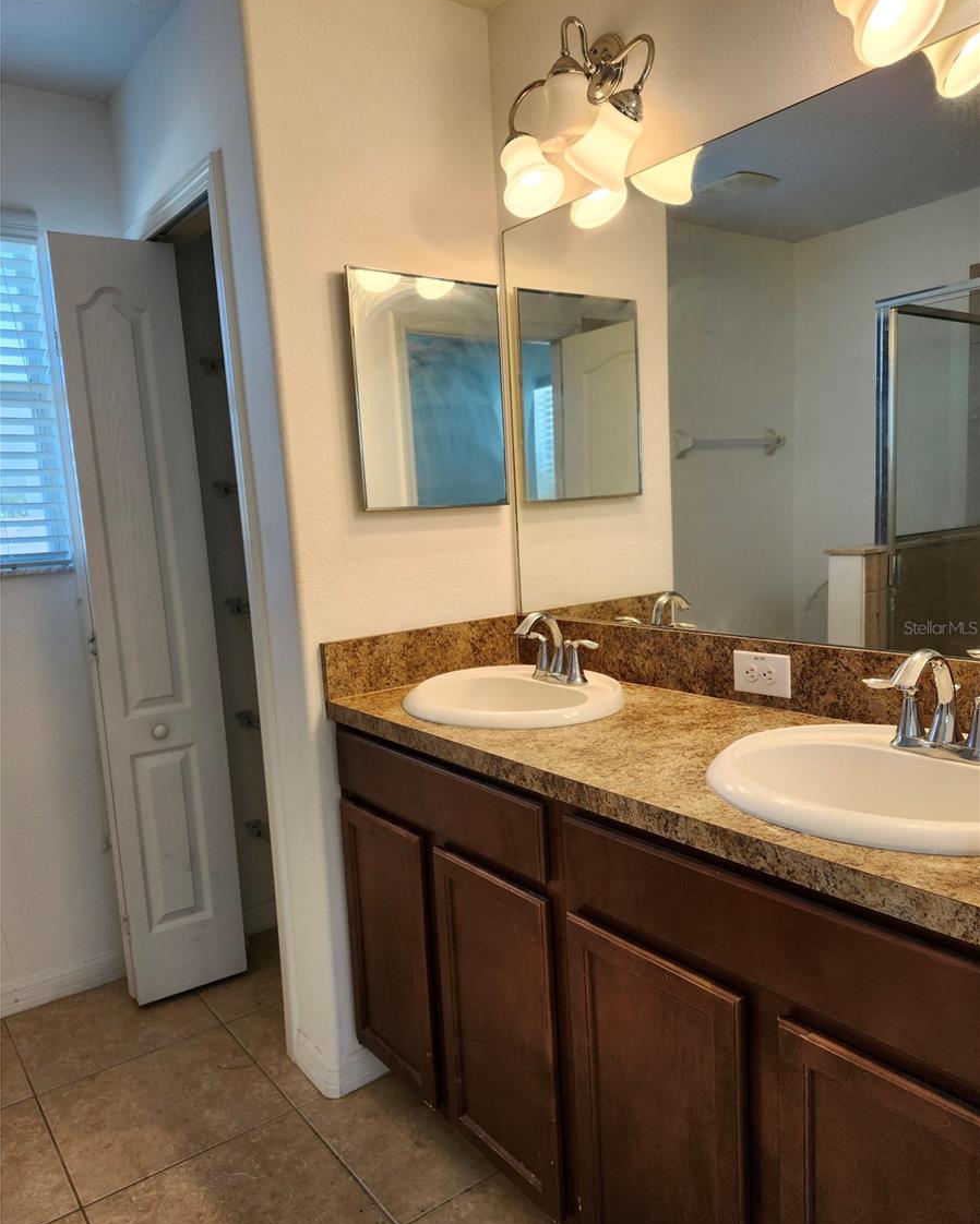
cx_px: 490
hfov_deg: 58.8
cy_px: 627
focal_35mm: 24
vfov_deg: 70.3
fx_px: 870
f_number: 1.8
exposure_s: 1/120
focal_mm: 5.54
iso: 64
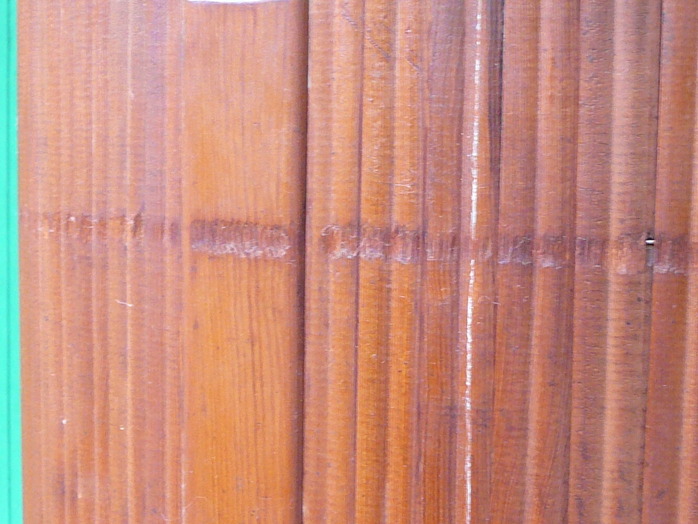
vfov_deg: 21.9
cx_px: 527
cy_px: 344
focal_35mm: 67
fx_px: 1351
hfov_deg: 28.5
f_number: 2.8
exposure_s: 1/25
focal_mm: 5.2
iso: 200
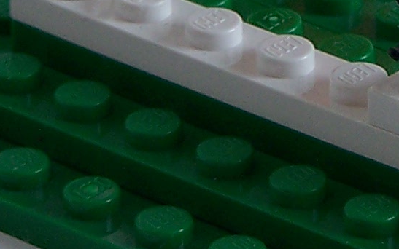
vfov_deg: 2.5
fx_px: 5699
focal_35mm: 524
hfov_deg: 4.0
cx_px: 400
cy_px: -205
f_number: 3.2
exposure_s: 1/3
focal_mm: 17.5
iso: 80
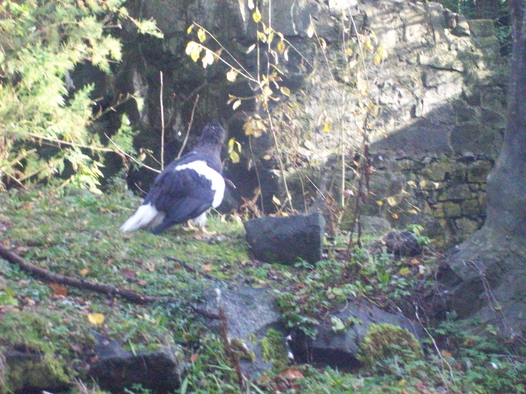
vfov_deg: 13.7
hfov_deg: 18.2
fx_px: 1641
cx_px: 263
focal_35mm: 108
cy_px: 197
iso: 800
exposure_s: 1/65.3
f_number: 4.8
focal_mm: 18
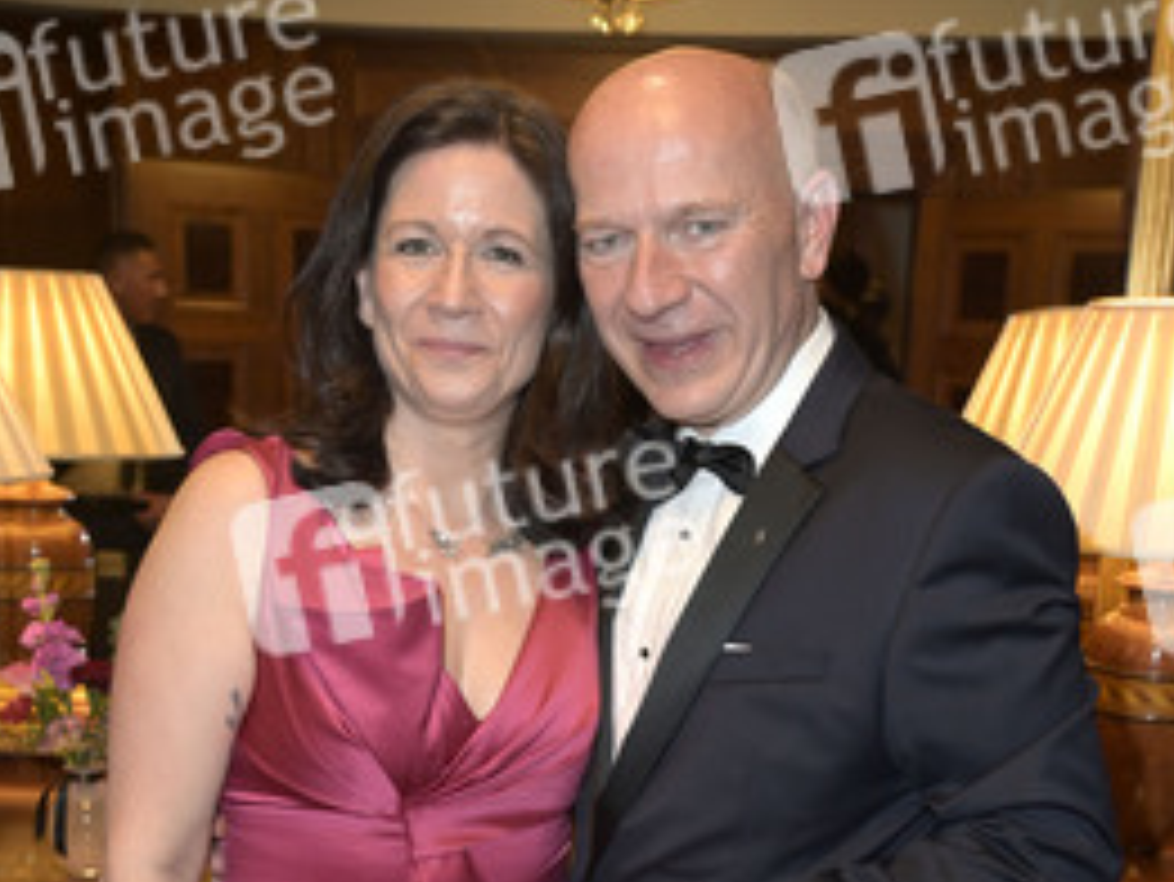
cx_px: 594
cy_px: 774
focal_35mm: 50
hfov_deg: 38.2
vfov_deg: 28.2
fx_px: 1697
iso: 1600
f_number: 5
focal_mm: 34
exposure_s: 1/80
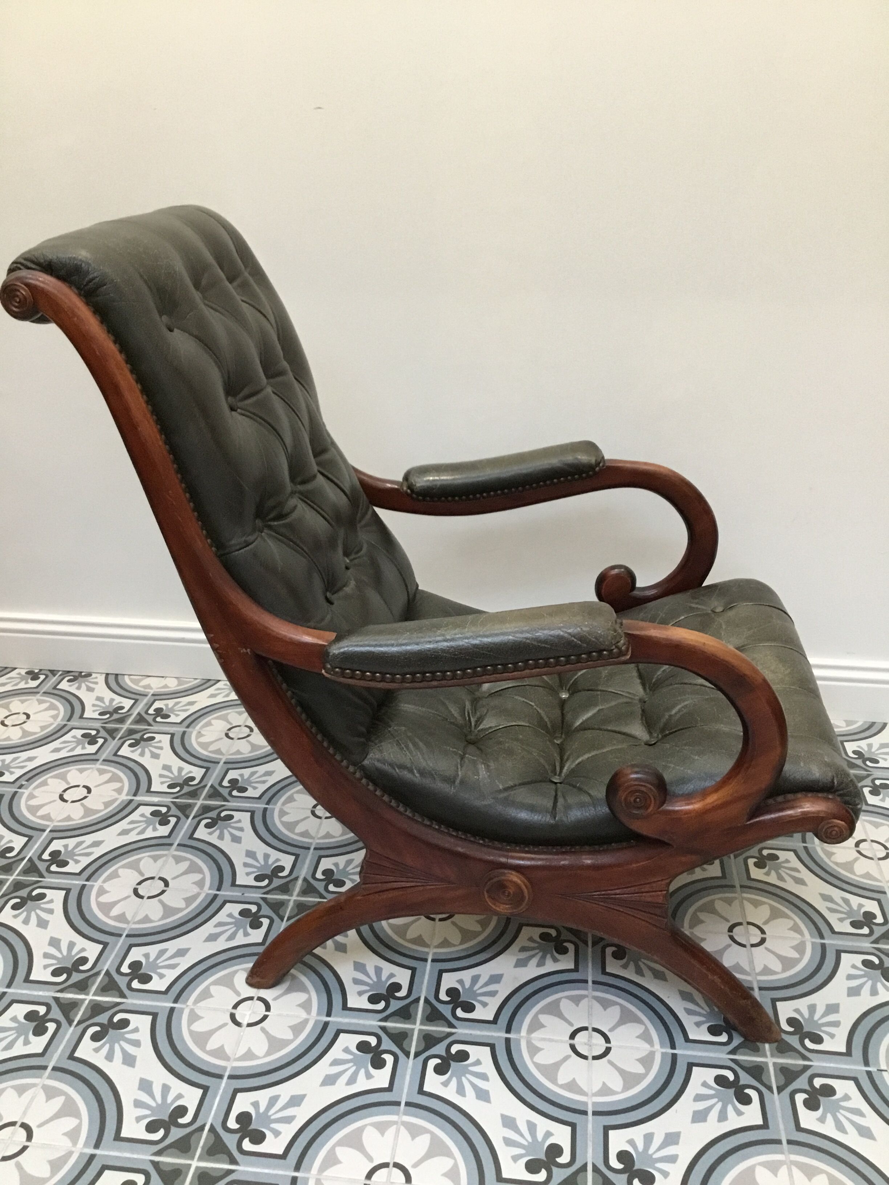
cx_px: 444
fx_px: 1062
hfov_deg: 45.4
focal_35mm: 31
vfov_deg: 58.4
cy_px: 592
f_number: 2.4
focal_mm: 3.3
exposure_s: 1/25
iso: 200
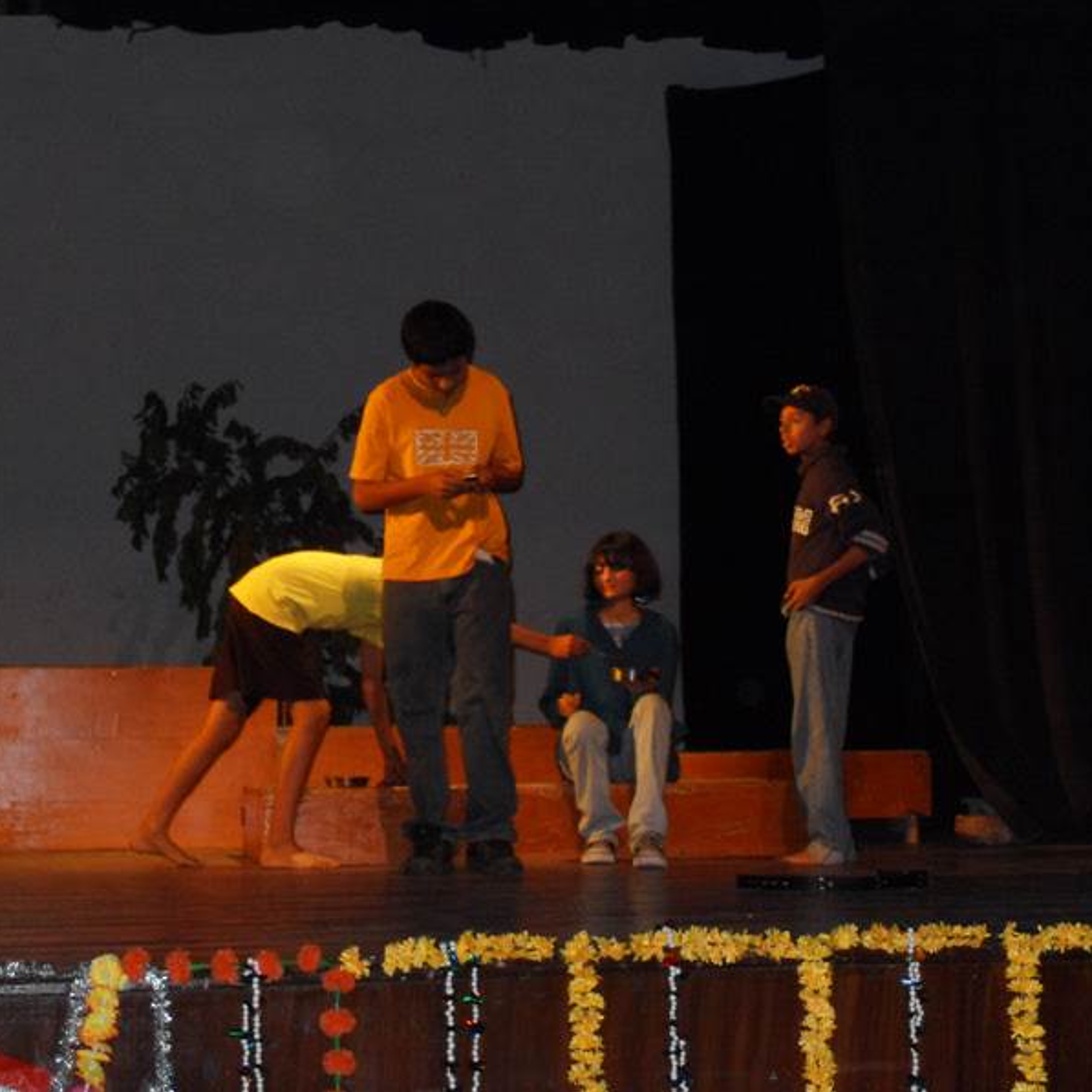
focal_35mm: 77
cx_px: 545
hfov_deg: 22.5
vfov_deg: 22.5
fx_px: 2748
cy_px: 545
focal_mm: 13.9
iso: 400
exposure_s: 1/60
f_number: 4.5
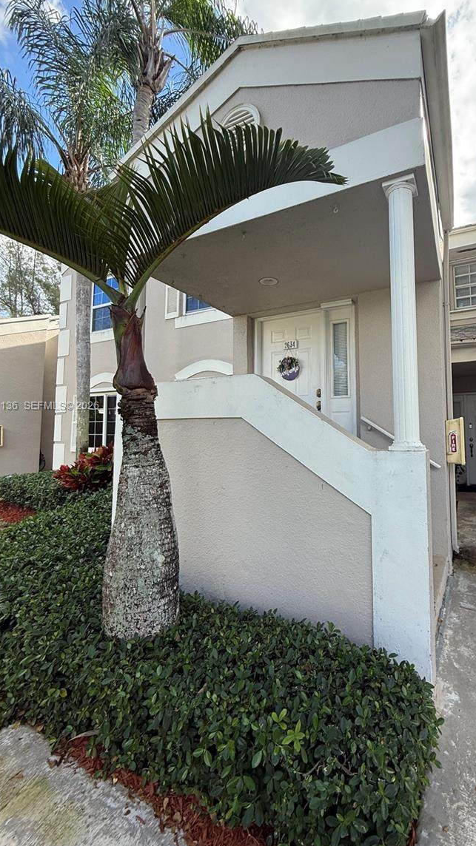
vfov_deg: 99.3
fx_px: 359
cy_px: 407
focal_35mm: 16
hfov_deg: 66.1
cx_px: 295
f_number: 2.2
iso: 50
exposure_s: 1/461
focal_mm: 2.22
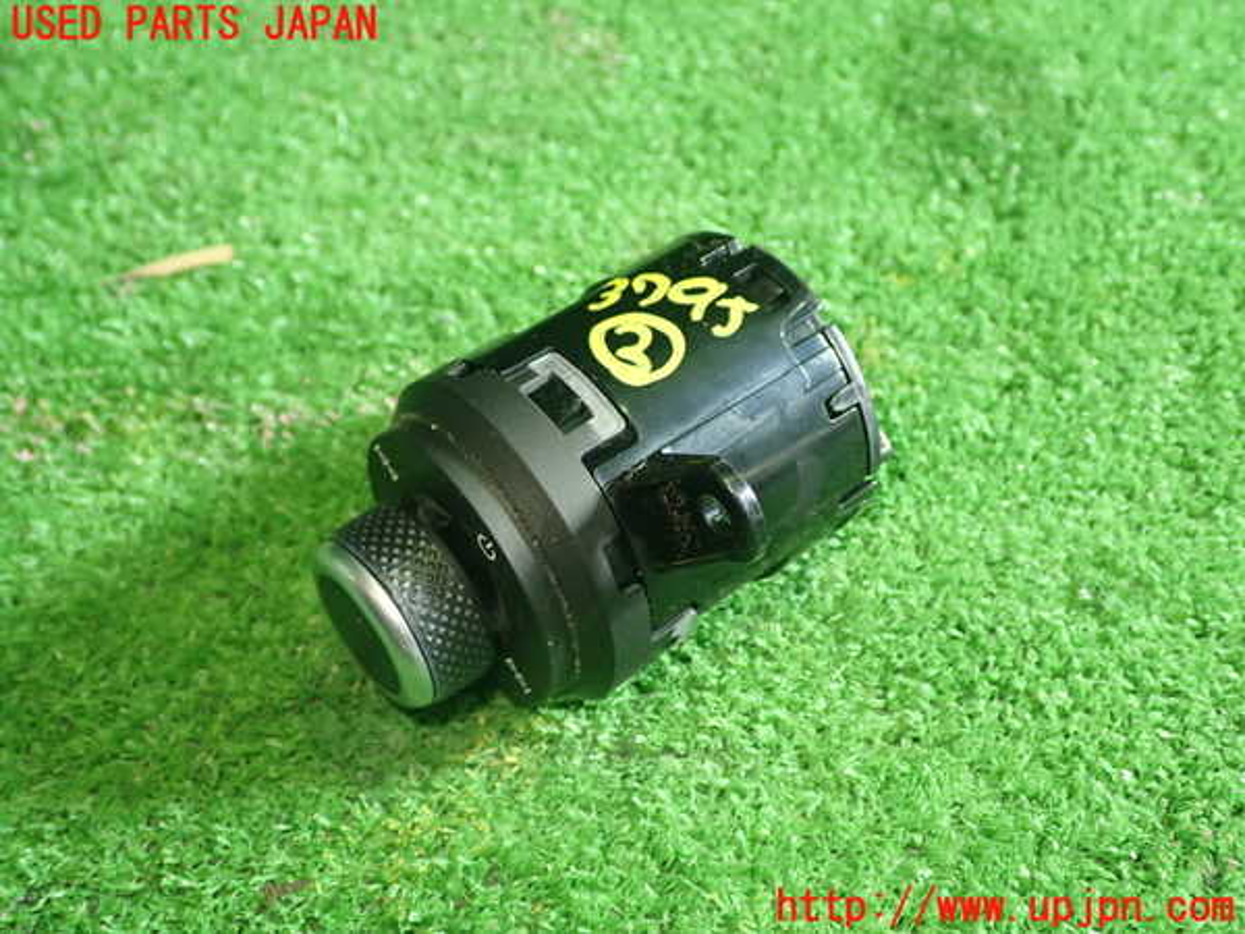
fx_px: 1367
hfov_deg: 49.0
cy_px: 467
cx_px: 622
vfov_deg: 37.7
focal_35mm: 38
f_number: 2.7
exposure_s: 1/40
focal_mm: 6.83
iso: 320
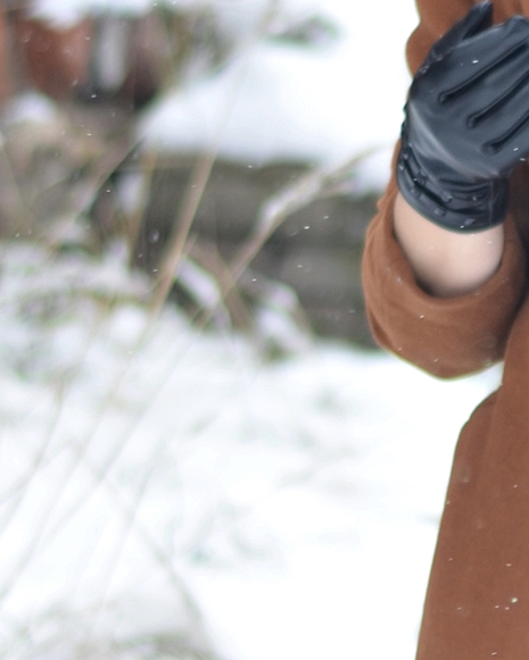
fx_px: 7141
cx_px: 896
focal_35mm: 365
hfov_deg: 4.2
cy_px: 524
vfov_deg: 5.3
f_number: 1.8
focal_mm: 50
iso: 100
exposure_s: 1/500
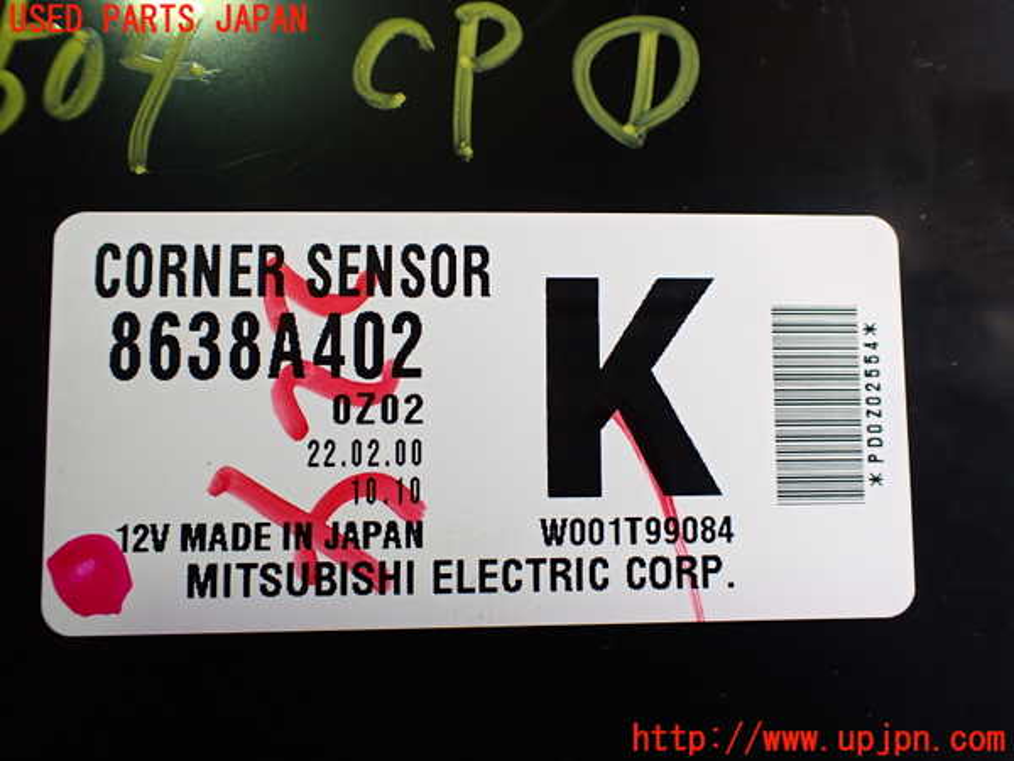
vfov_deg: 46.8
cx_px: 507
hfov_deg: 60.0
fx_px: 879
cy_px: 380
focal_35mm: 30
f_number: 2.3
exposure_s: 1/125
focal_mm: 5.4
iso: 320
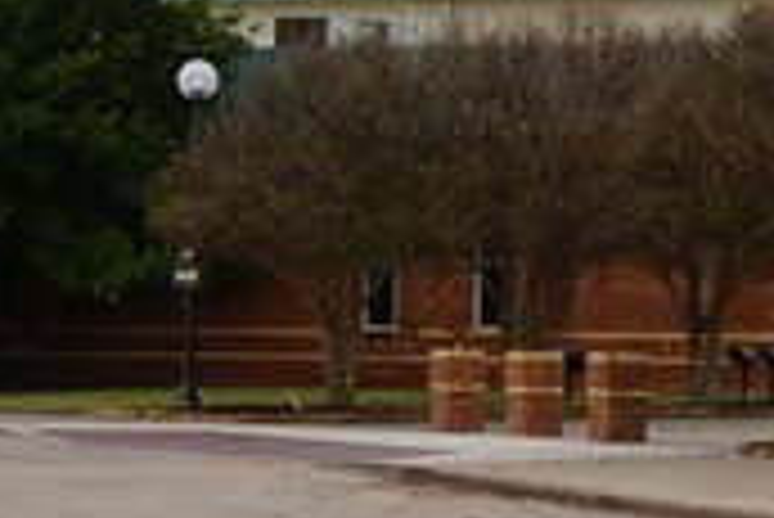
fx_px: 4052
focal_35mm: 188
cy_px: 2
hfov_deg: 10.8
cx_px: 778
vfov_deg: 7.3
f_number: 9
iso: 100
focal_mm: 27
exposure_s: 1/100
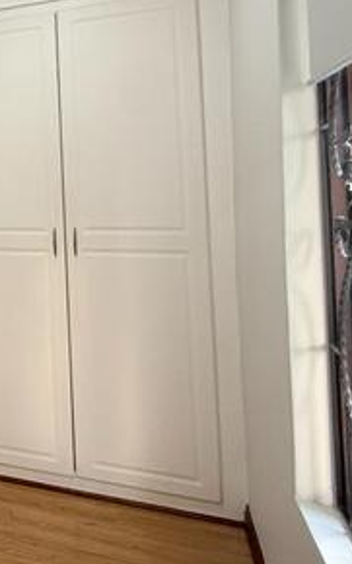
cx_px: -200
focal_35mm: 41
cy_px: 173
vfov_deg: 47.2
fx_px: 630
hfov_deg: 23.6
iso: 320
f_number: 2.2
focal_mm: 2.22
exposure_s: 1/50
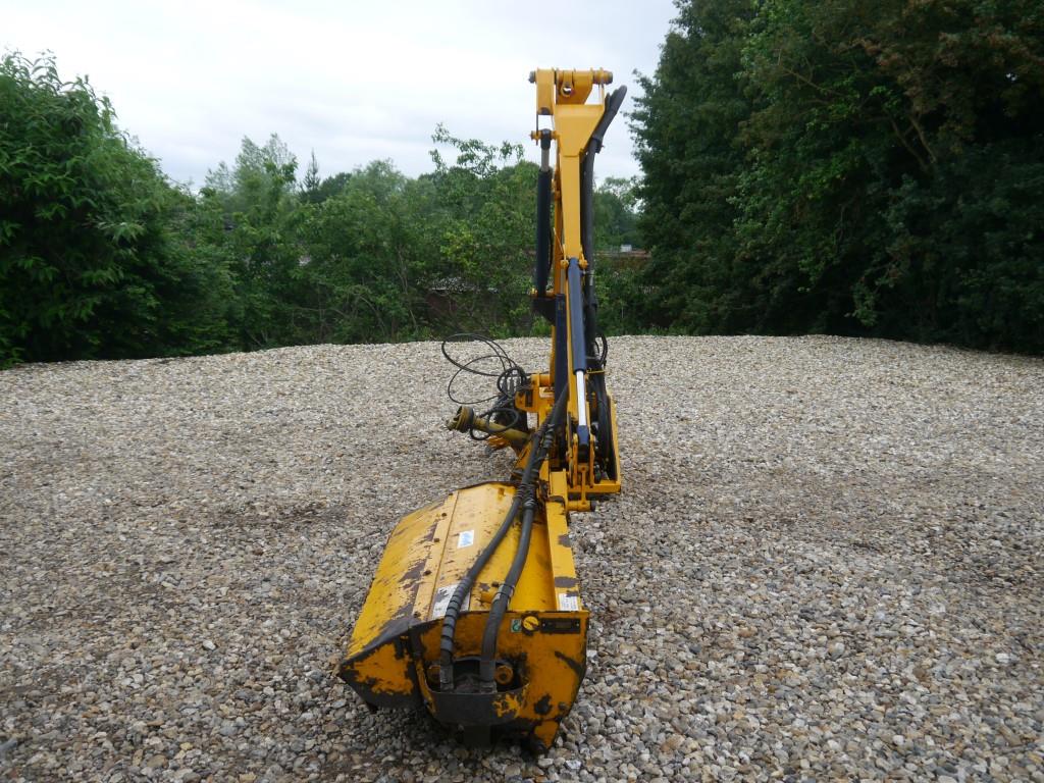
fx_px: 905
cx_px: 522
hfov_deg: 60.0
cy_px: 392
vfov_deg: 46.8
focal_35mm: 30
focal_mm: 15
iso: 160
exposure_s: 1/125
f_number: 4.5
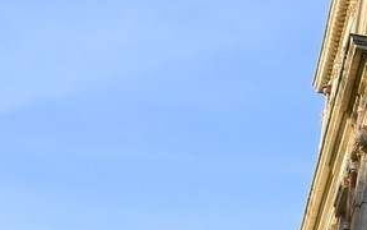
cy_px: 157
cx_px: 994
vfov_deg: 8.6
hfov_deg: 10.7
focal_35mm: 153
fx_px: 1530
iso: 200
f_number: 8
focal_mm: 27
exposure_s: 1/250
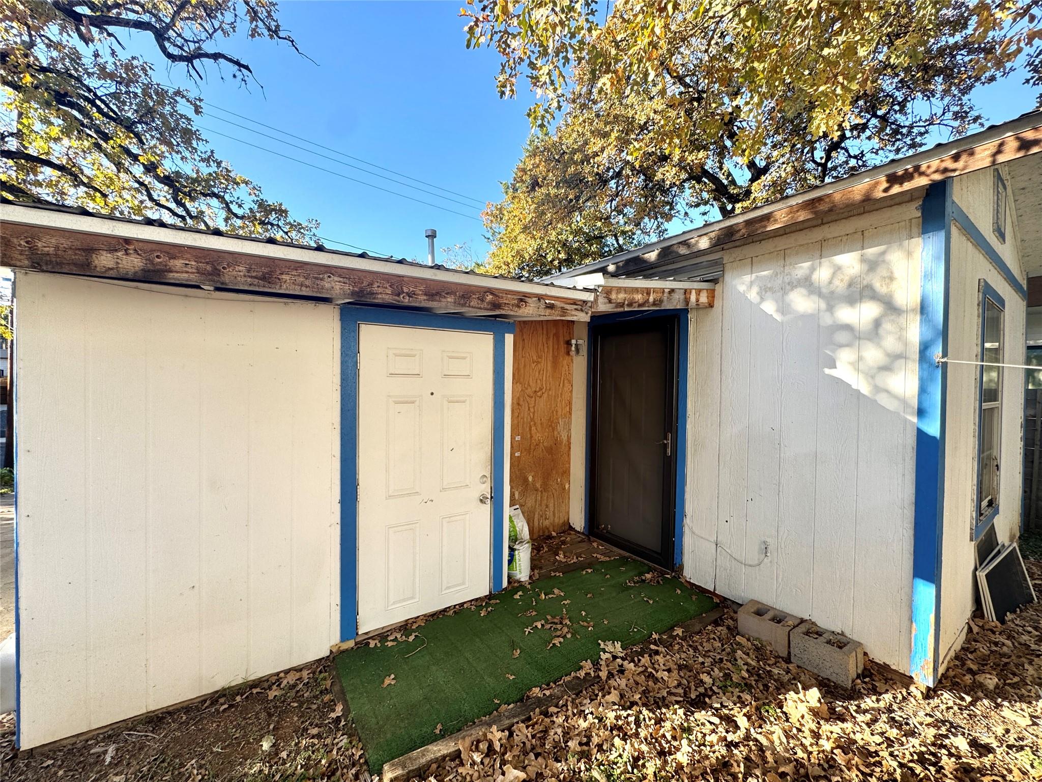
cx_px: 521
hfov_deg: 102.1
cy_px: 391
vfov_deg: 85.7
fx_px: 421
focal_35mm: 14
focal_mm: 2.22
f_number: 2.2
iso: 40
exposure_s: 1/251
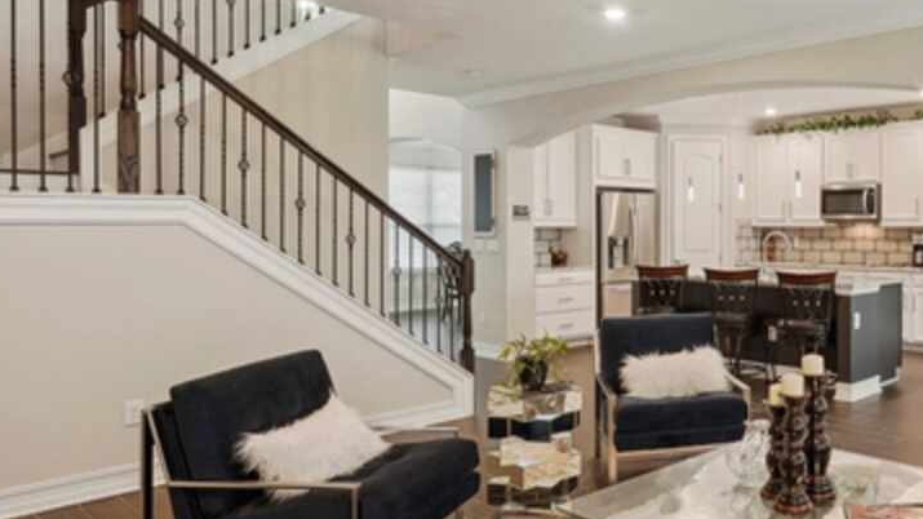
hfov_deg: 58.8
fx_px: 734
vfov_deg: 38.9
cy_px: 229
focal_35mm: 30
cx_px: 753
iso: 400
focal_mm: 16
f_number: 8
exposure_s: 1/6
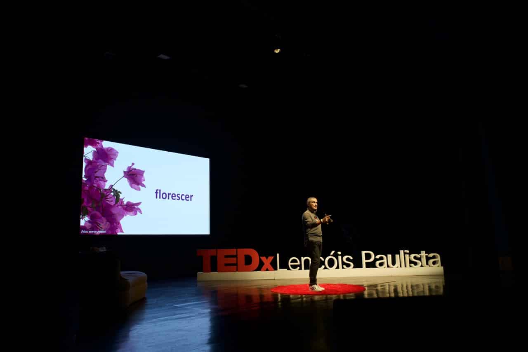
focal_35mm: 28
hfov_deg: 65.5
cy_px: 176
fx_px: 411
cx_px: 264
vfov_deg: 46.4
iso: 1250
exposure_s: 1/200
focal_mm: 28
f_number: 3.5
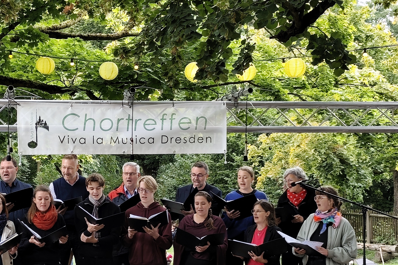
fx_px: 995
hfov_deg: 22.5
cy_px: 168
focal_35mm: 90
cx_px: 120
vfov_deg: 15.2
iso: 100
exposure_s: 1/100
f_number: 1.65
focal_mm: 6.19
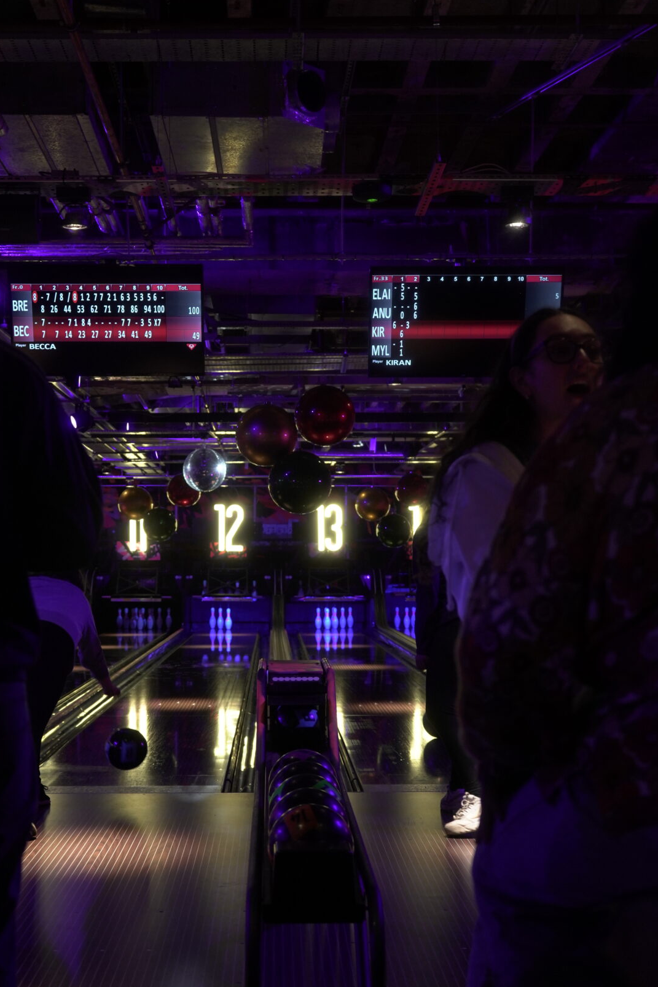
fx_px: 1344
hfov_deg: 27.5
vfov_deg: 40.3
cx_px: 288
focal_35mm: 49
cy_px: 514
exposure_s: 1/100
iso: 1600
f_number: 4.5
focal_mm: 41
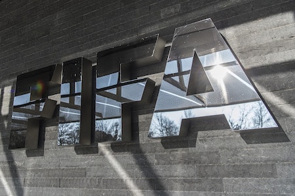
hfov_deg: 63.7
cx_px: 148
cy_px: 98
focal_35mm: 29
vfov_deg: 45.0
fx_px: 238
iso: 400
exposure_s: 1/2000
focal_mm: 29
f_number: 4
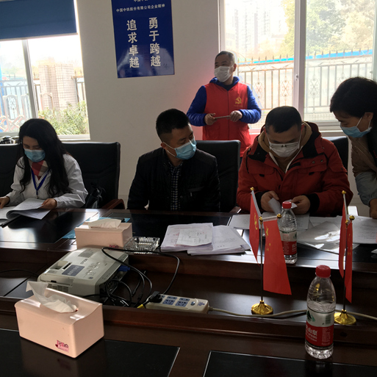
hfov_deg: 47.1
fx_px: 431
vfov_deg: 47.2
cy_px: 188
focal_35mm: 35
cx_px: 165
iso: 25
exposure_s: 1/50
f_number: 2.2
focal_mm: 4.15
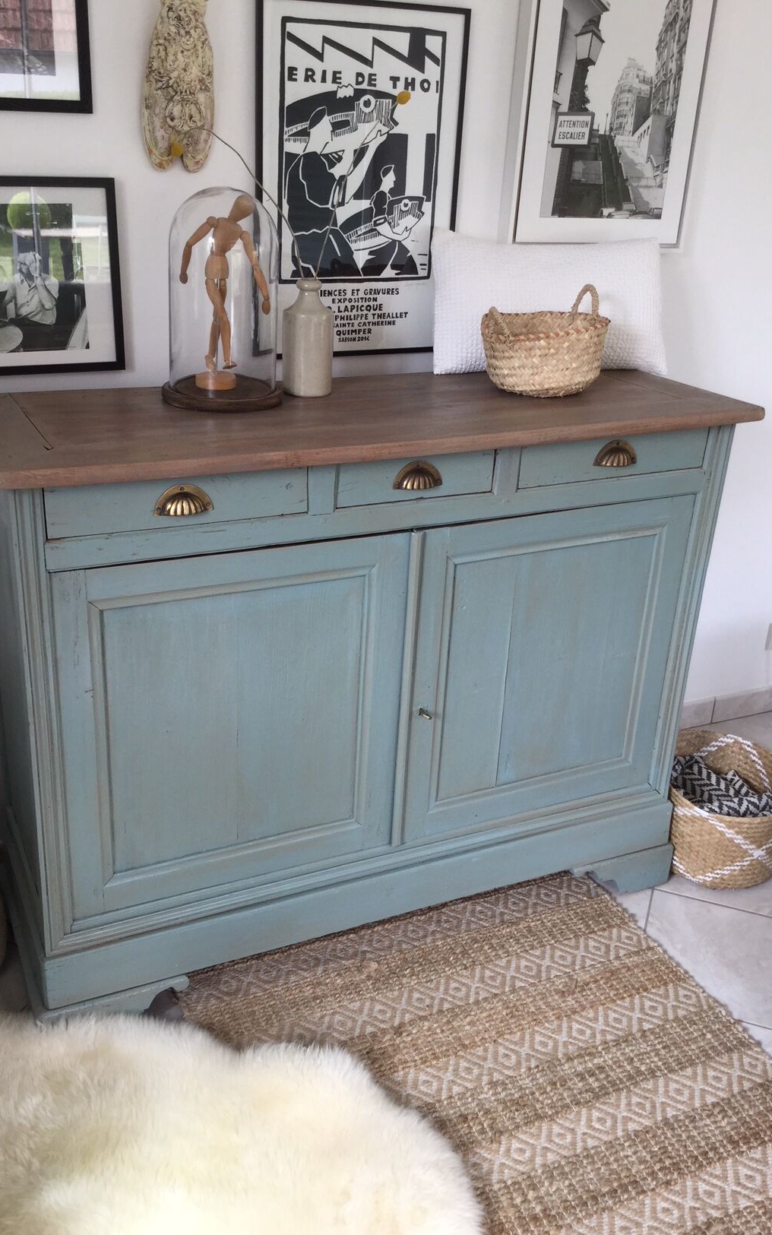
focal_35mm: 33
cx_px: 347
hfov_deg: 38.3
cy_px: 619
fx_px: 1111
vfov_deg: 58.1
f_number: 2.4
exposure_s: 1/50
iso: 32
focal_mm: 3.3
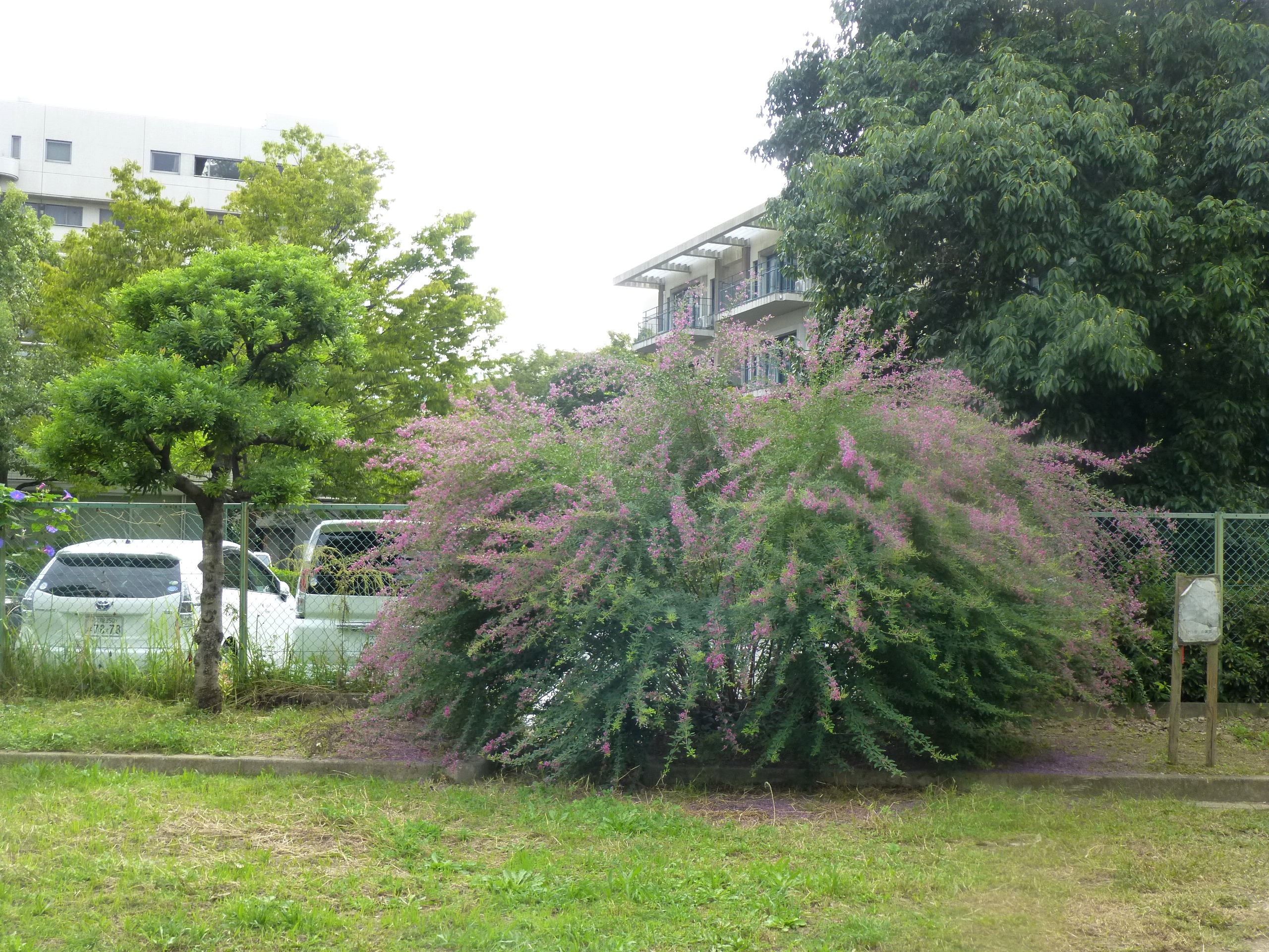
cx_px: 634
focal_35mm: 39
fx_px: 1430
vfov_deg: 36.8
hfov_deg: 47.9
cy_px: 476
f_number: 3.7
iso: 160
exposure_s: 1/250
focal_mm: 6.9
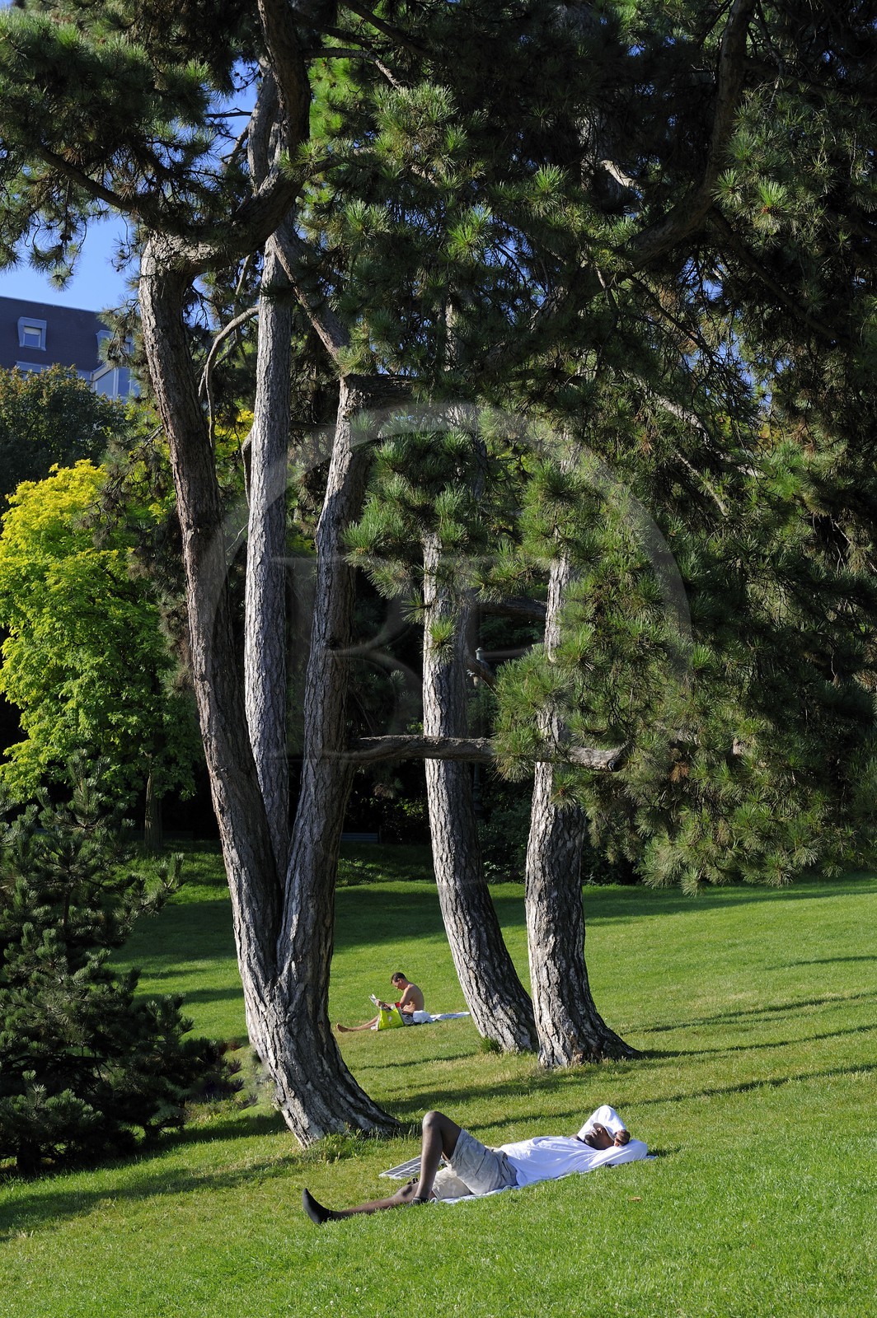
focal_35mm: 70
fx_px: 2562
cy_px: 659
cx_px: 438
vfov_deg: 28.9
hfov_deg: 19.4
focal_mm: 70
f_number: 8
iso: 200
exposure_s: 1/160
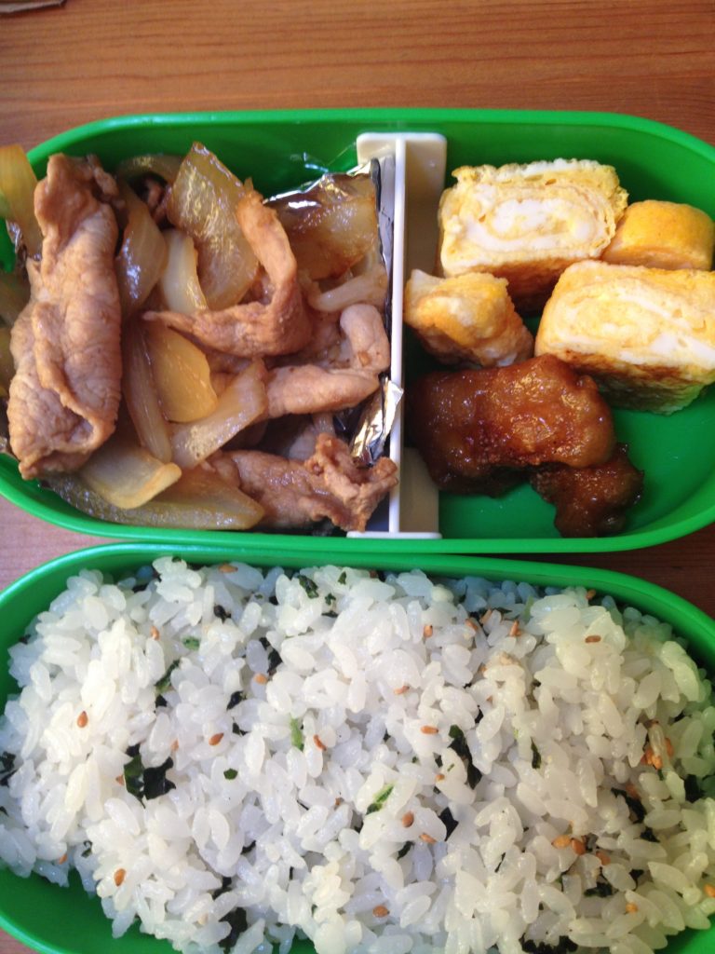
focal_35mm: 35
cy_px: 477
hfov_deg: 40.7
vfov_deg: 52.6
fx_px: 964
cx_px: 358
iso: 64
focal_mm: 4.28
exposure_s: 1/30
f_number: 2.4
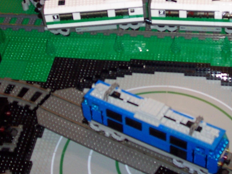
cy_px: 33
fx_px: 543
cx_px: 161
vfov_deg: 18.0
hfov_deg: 24.0
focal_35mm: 81
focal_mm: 7
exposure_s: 1/60
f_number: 3
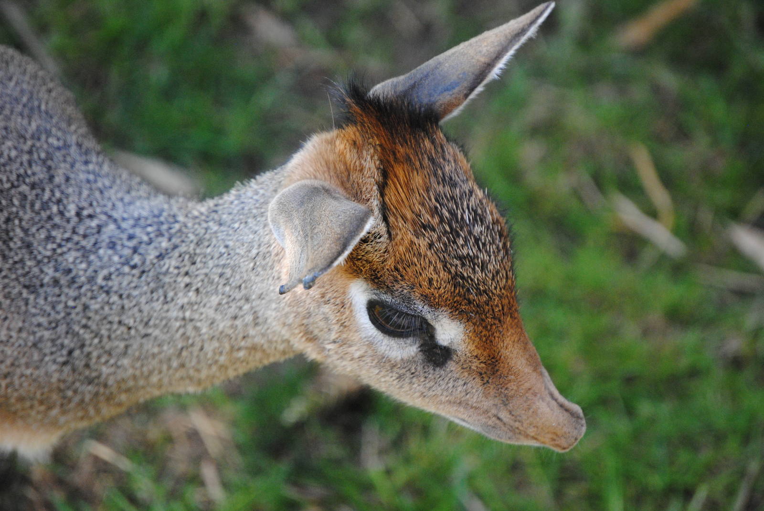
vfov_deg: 4.6
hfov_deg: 6.9
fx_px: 6374
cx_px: 382
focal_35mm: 300
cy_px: 256
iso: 900
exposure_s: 1/500
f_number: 5.6
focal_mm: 200
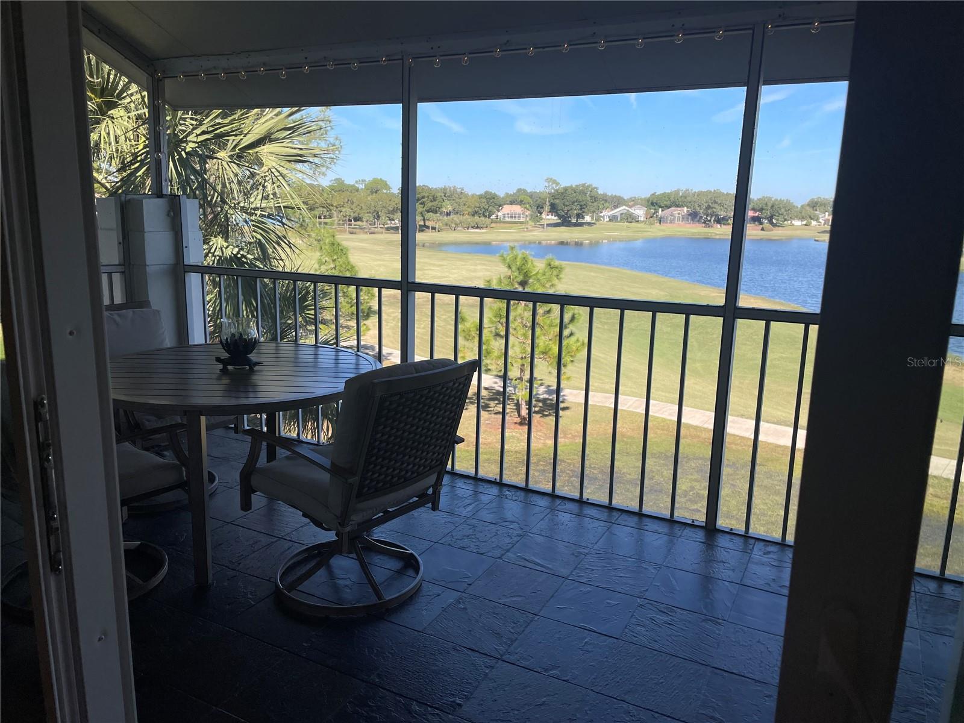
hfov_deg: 67.3
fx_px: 724
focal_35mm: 26
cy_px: 362
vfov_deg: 53.1
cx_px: 482
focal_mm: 4.2
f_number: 1.6
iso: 50
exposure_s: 1/2506
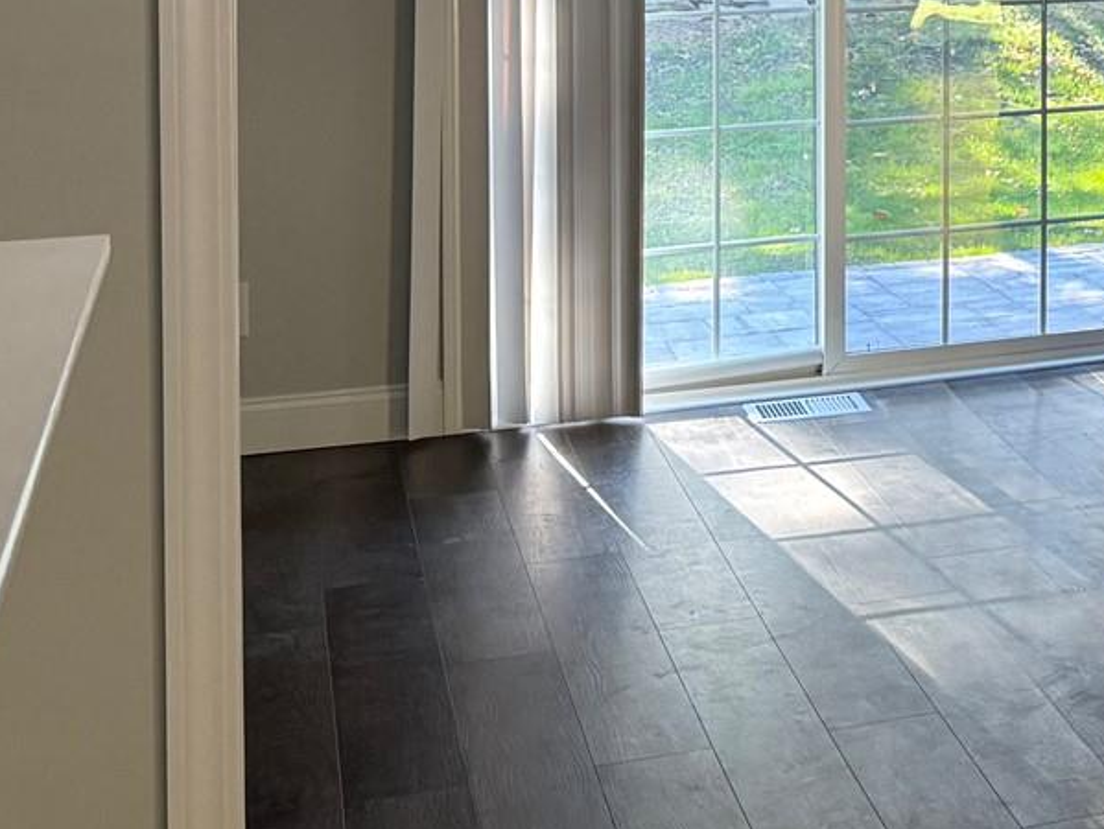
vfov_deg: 17.1
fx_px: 2617
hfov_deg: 21.0
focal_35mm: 82
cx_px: 1544
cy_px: -193
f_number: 1.78
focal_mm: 6.76
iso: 200
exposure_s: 1/60
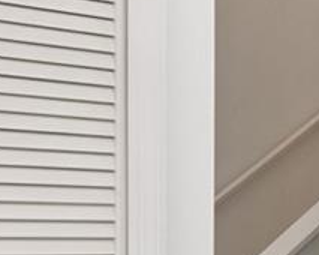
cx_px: 684
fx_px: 1132
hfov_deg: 13.3
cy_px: 273
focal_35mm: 120
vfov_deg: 12.6
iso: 200
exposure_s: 1/25
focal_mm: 17
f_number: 9
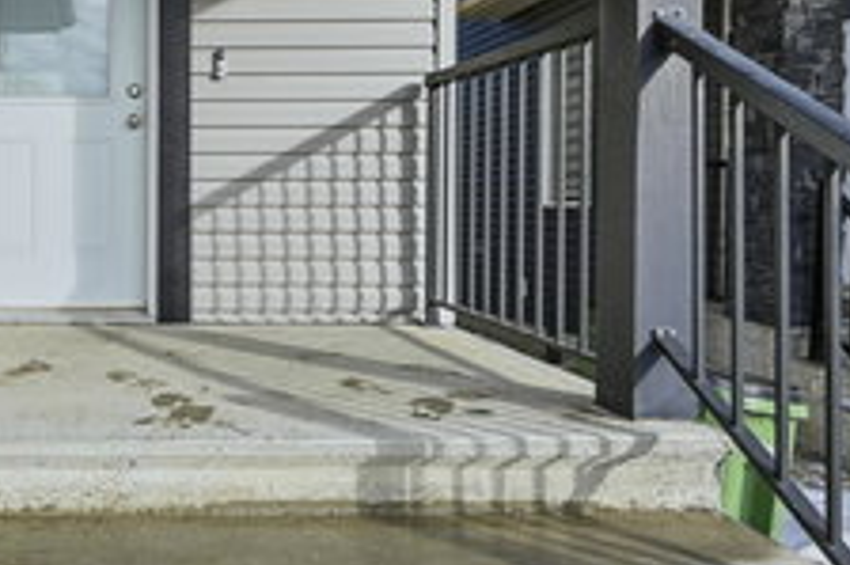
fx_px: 755
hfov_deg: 52.6
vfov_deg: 40.8
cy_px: 214
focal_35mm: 32
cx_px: 106
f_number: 8
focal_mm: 14
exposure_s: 1/1000
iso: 100
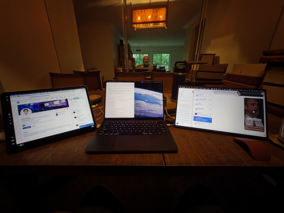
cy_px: 106
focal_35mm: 14
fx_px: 115
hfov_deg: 102.1
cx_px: 142
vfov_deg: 85.7
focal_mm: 2.22
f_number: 2.2
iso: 125
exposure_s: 1/48
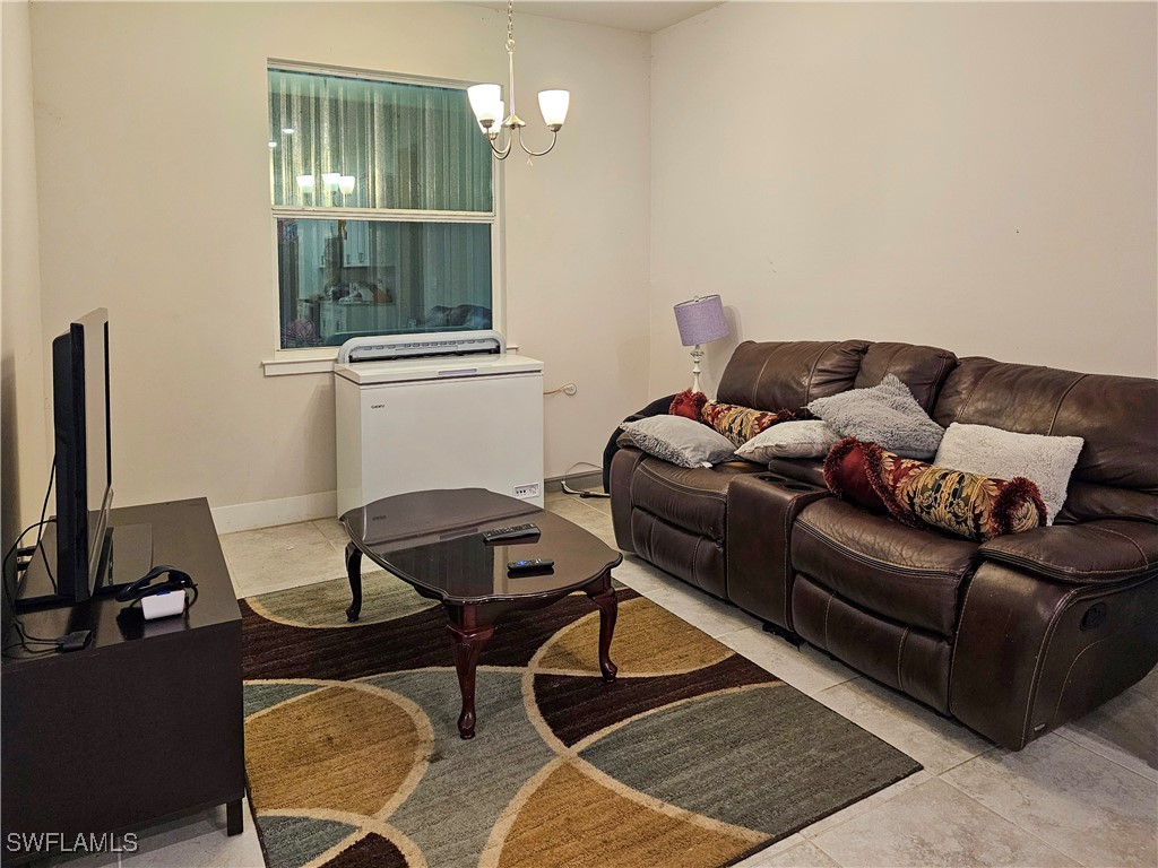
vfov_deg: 58.9
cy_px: 434
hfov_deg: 73.9
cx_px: 579
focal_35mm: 23
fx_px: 769
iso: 800
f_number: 1.7
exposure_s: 1/120
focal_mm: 6.3
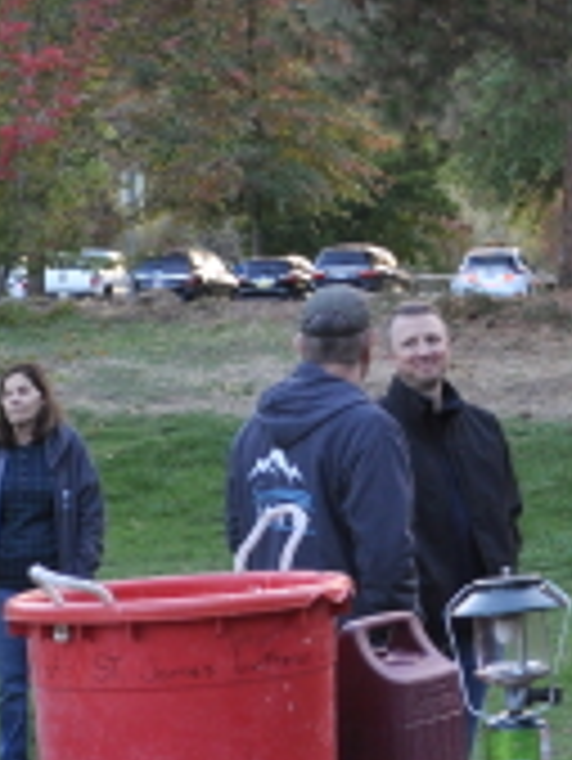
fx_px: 2332
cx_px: 572
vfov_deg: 18.5
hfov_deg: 13.8
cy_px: 292
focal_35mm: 106
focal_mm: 18
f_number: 5
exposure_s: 1/100
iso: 400
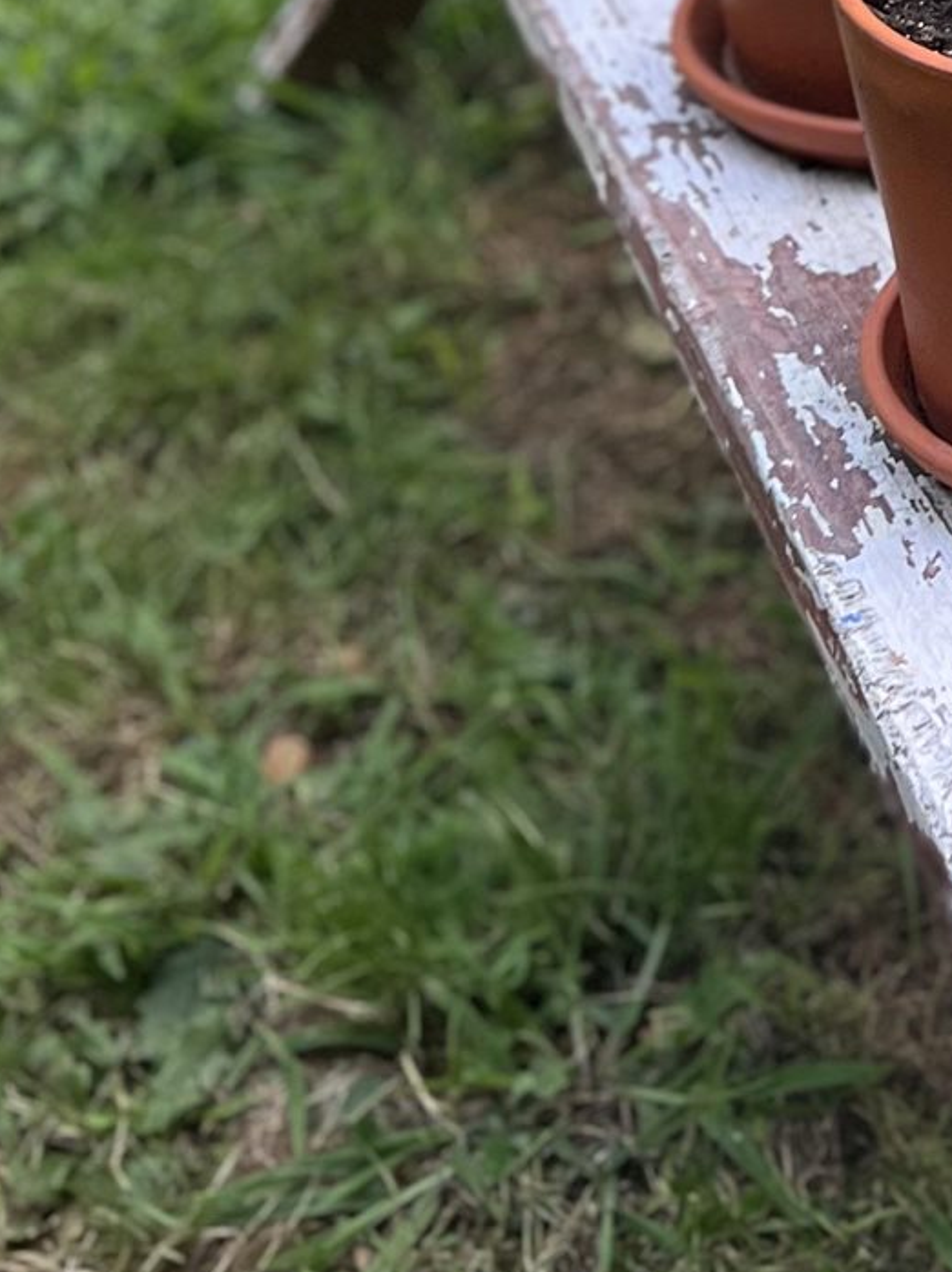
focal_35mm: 86
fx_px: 3156
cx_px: 1563
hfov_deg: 15.4
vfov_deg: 21.0
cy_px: -307
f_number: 1.5
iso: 125
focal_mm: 5.7
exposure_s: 1/67
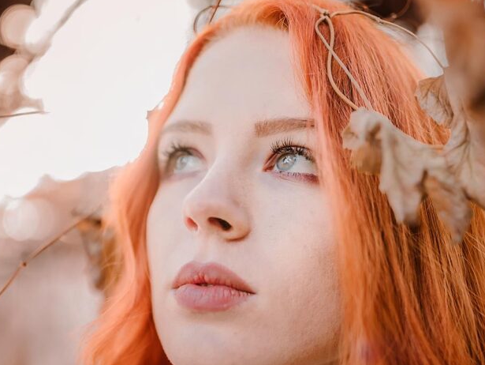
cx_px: 244
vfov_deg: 26.0
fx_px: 785
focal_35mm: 56
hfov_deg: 34.3
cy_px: 237
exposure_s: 1/100
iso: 50
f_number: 1.4
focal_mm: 35
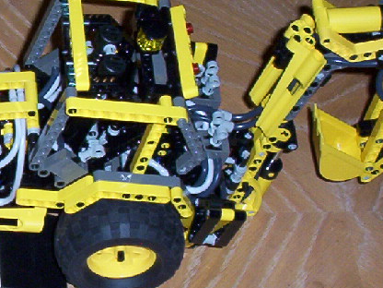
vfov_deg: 13.3
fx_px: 1228
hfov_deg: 16.8
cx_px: -96
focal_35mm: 111
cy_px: 187
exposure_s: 1/30
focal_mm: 6
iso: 140
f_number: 4.5
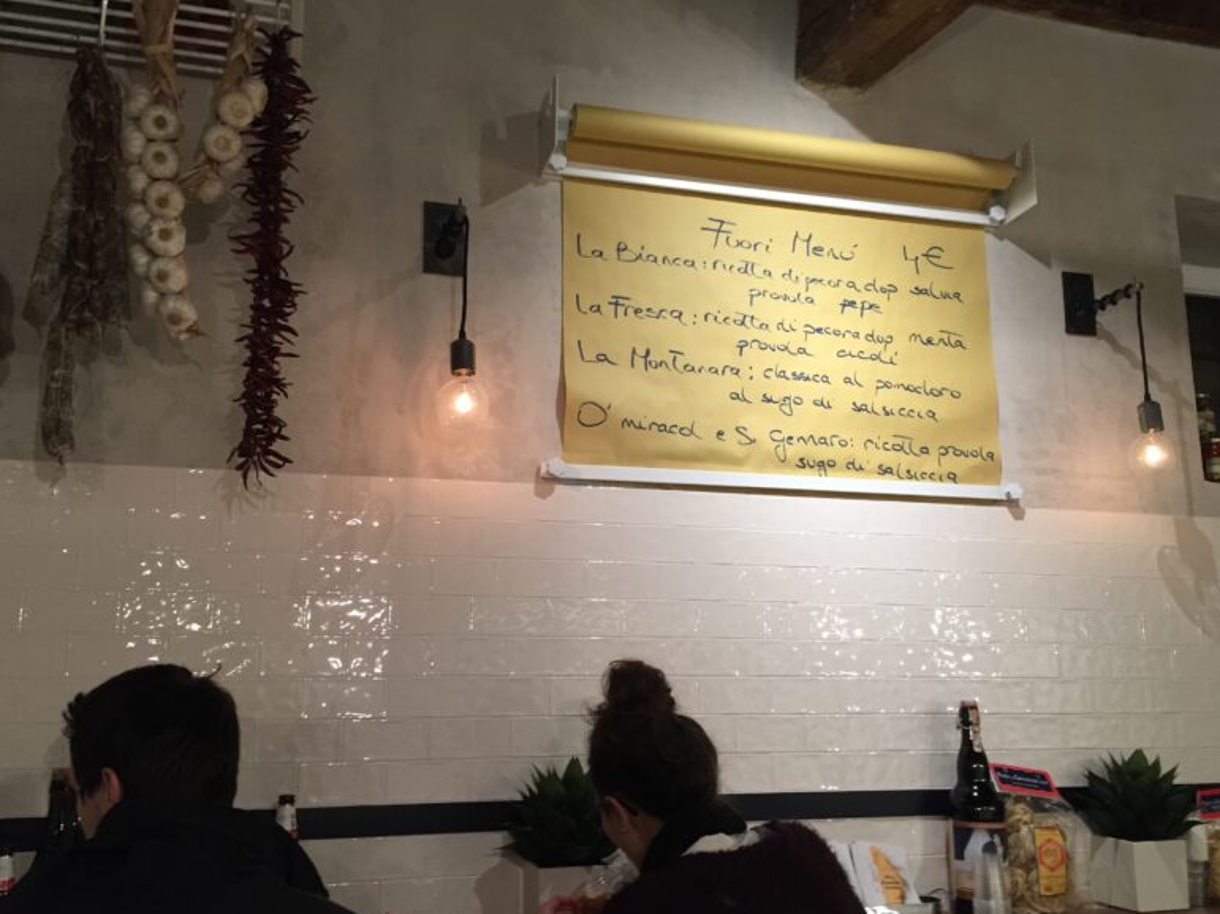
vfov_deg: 44.1
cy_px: 490
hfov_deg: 56.8
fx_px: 1128
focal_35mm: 32
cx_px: 619
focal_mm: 4.15
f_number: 2.2
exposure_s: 1/33
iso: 125
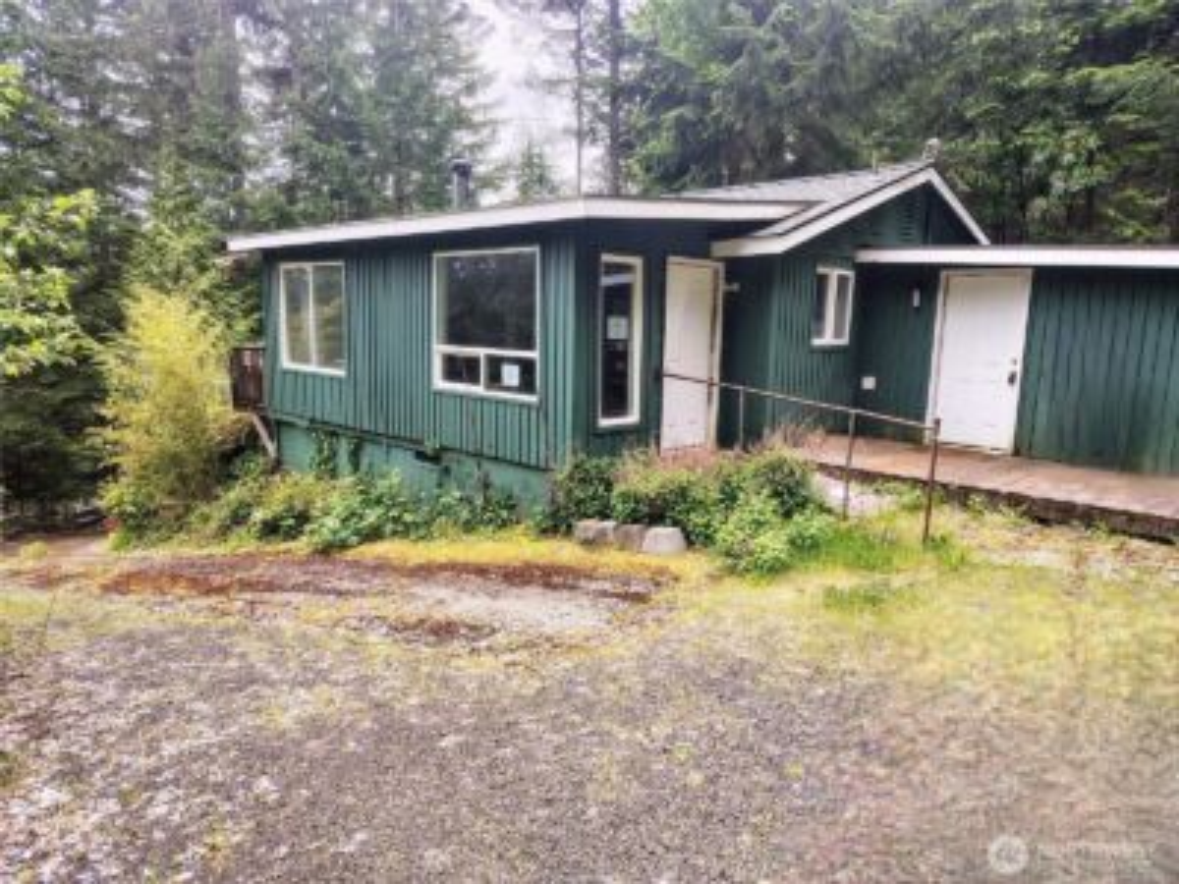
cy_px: 442
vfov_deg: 56.8
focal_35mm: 24
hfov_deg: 71.6
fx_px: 817
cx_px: 590
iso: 100
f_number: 1.8
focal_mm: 5.56
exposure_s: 1/159
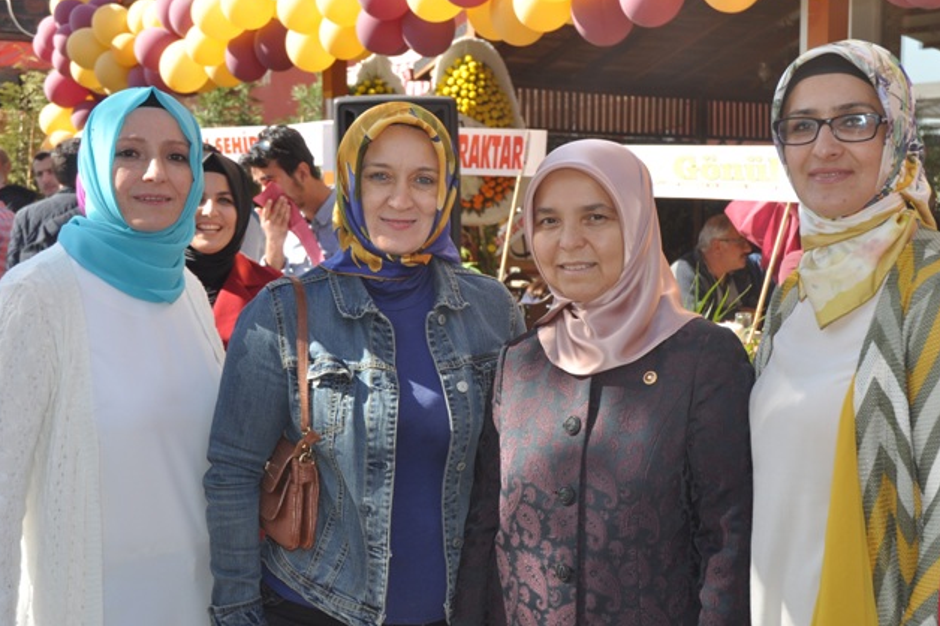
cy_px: 310
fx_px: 1396
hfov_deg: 37.2
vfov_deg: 25.3
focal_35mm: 54
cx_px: 469
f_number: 7.1
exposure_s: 1/200
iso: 200
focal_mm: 35
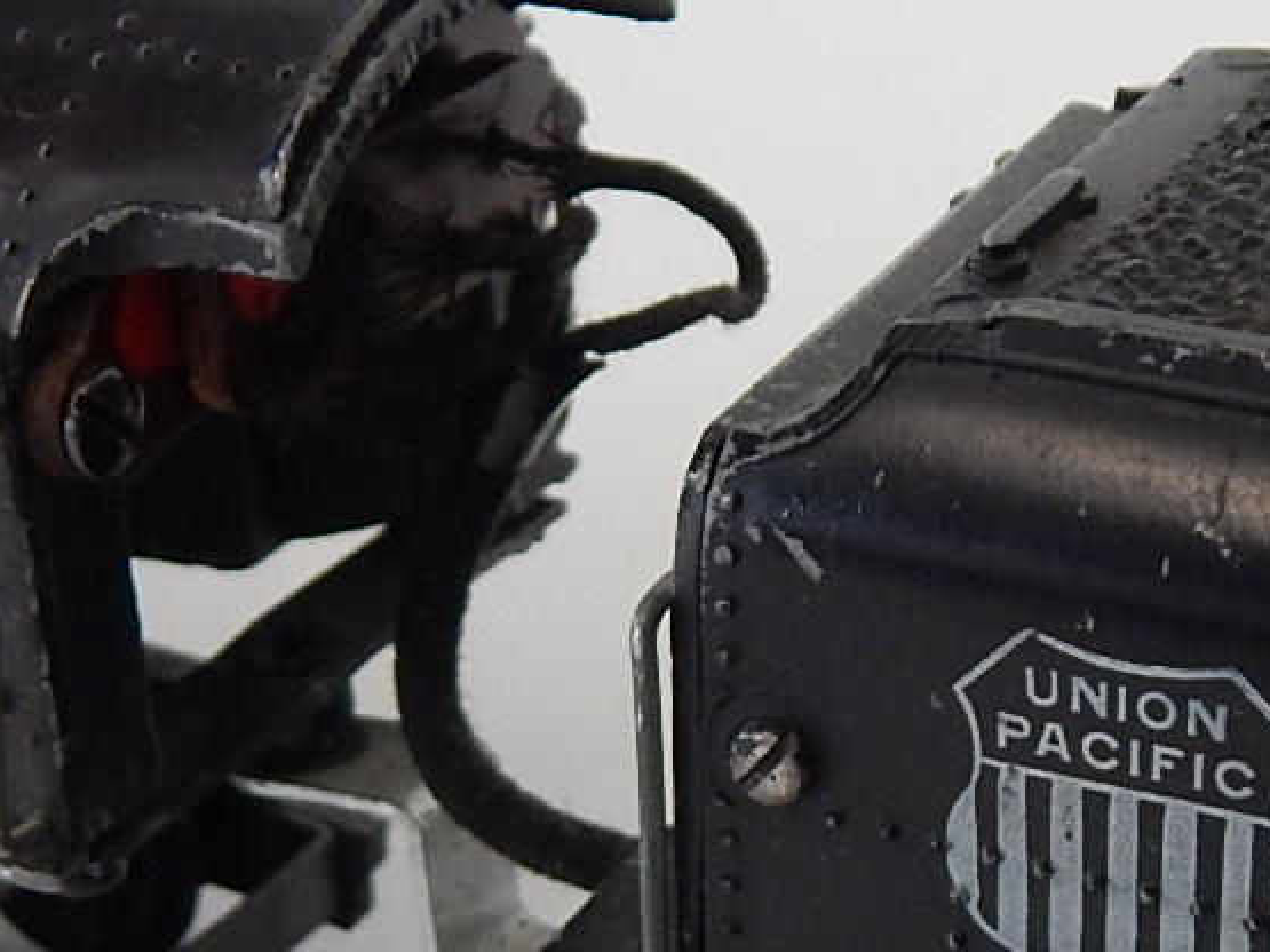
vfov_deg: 14.9
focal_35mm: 98
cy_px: 897
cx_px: 547
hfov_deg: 20.0
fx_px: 3595
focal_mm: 6.1
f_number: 3.3
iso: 400
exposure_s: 1/100
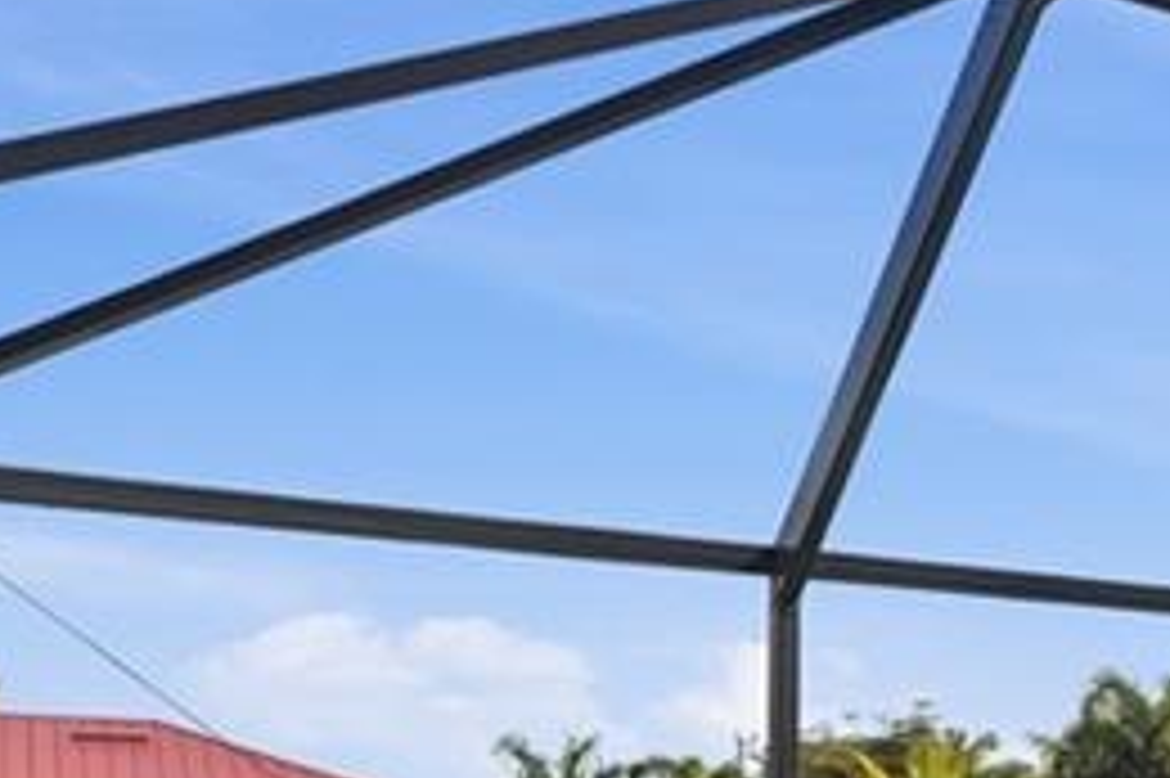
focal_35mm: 63
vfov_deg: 20.1
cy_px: 956
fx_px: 2046
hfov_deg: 22.3
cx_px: 1998
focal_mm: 16
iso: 400
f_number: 9
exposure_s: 1/3200
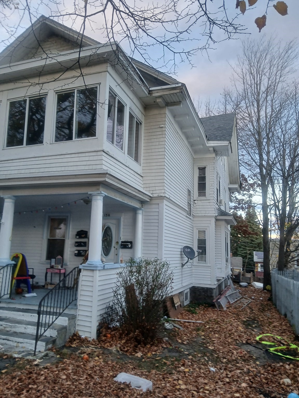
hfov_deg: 53.1
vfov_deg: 67.3
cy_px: 199
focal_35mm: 26
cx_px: 150
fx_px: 299
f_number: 1.8
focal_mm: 3.98
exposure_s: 1/60
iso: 100
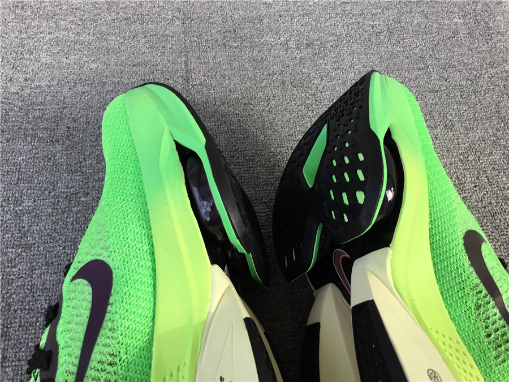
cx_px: 254
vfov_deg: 45.4
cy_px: 191
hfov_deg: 58.4
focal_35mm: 31
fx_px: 456
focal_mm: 3.3
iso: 25
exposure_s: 1/138
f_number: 2.4
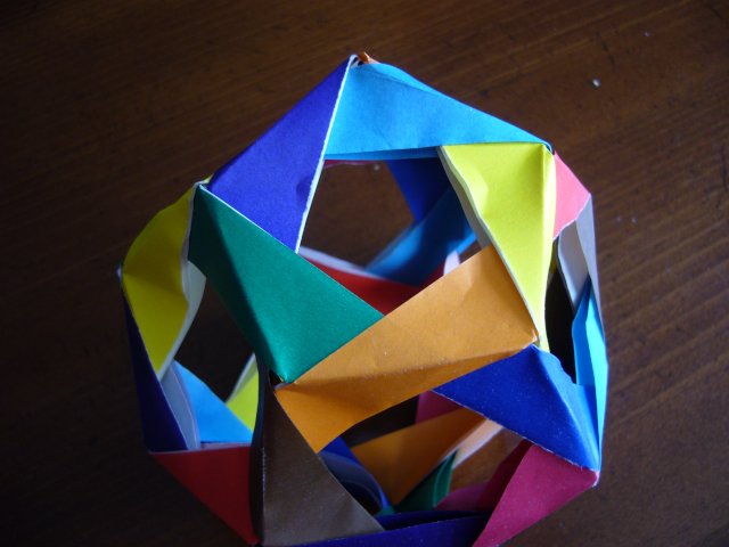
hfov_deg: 52.6
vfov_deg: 40.7
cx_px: 364
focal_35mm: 35
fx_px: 737
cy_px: 274
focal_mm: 5.8
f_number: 2.8
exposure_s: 1/20
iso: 100
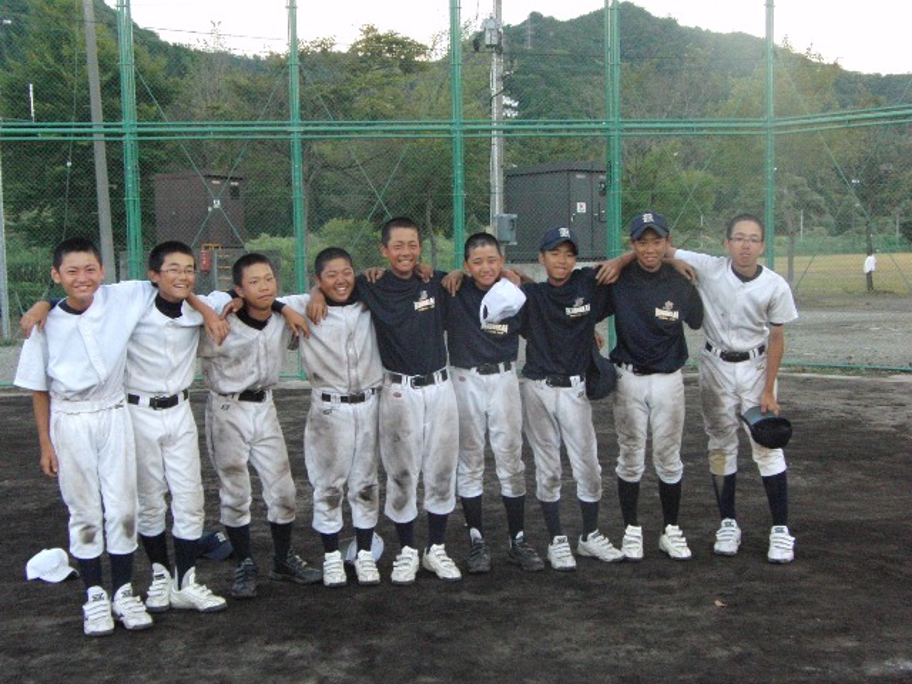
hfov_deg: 42.1
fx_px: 1186
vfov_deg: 32.2
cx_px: 456
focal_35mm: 45
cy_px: 342
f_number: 3.2
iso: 800
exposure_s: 1/250
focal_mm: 7.9
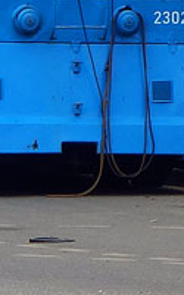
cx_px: -150
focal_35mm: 586
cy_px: -273
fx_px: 4702
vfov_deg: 3.6
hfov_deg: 2.2
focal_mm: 35.62
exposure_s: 1/400
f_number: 5.6
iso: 125
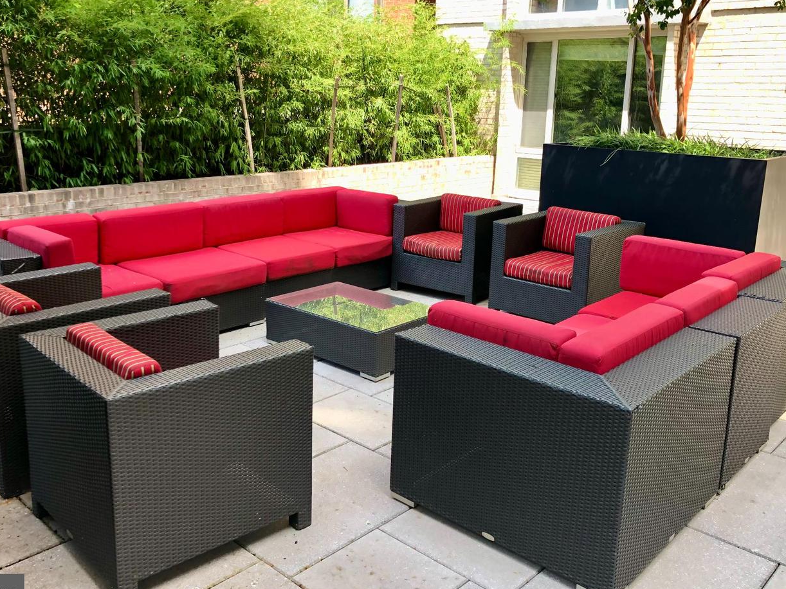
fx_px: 749
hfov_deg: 55.3
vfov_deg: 42.9
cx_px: 374
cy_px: 264
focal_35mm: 33
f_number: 1.8
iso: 40
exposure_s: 1/120
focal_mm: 4
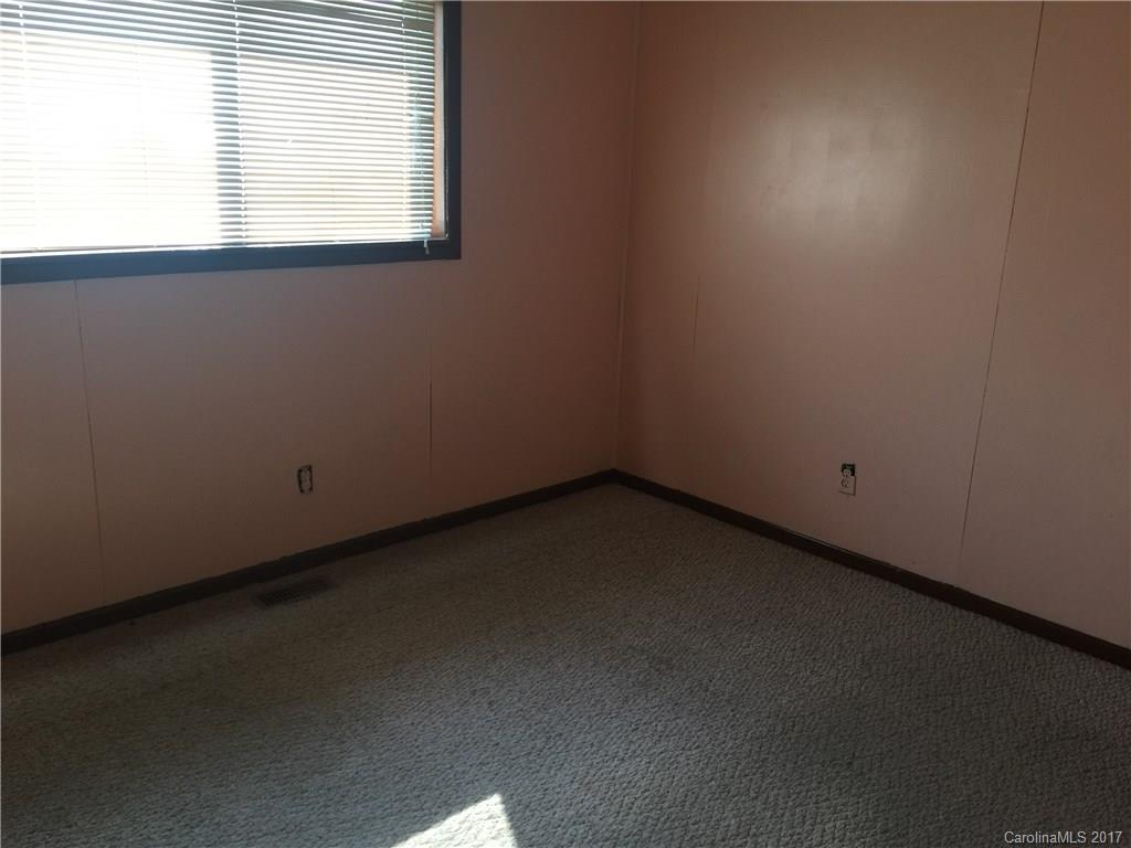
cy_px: 424
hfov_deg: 61.7
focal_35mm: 29
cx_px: 566
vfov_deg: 48.2
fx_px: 948
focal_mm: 4.15
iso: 32
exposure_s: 1/30
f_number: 2.2
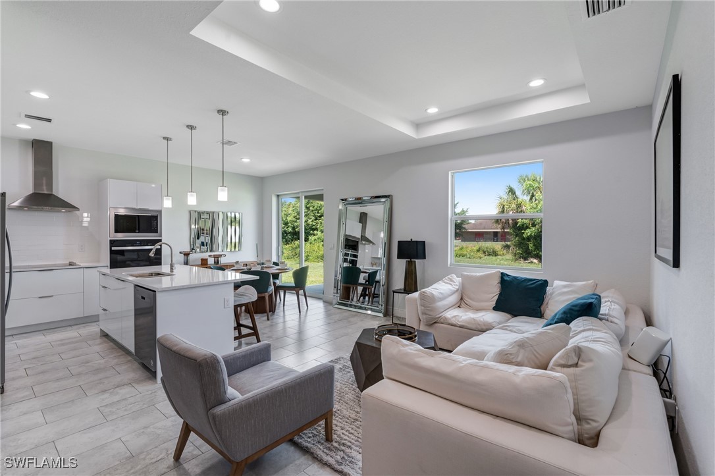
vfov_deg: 73.7
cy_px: 238
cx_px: 358
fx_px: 318
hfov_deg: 96.8
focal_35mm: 16
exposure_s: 1/40
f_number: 9
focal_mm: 16
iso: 400
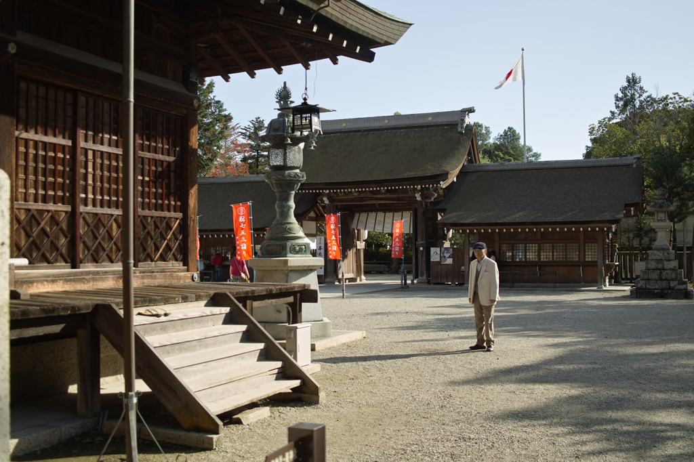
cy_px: 231
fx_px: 790
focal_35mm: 41
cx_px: 347
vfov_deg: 32.6
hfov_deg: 47.4
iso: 100
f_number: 2.8
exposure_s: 1/800
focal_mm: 24.2
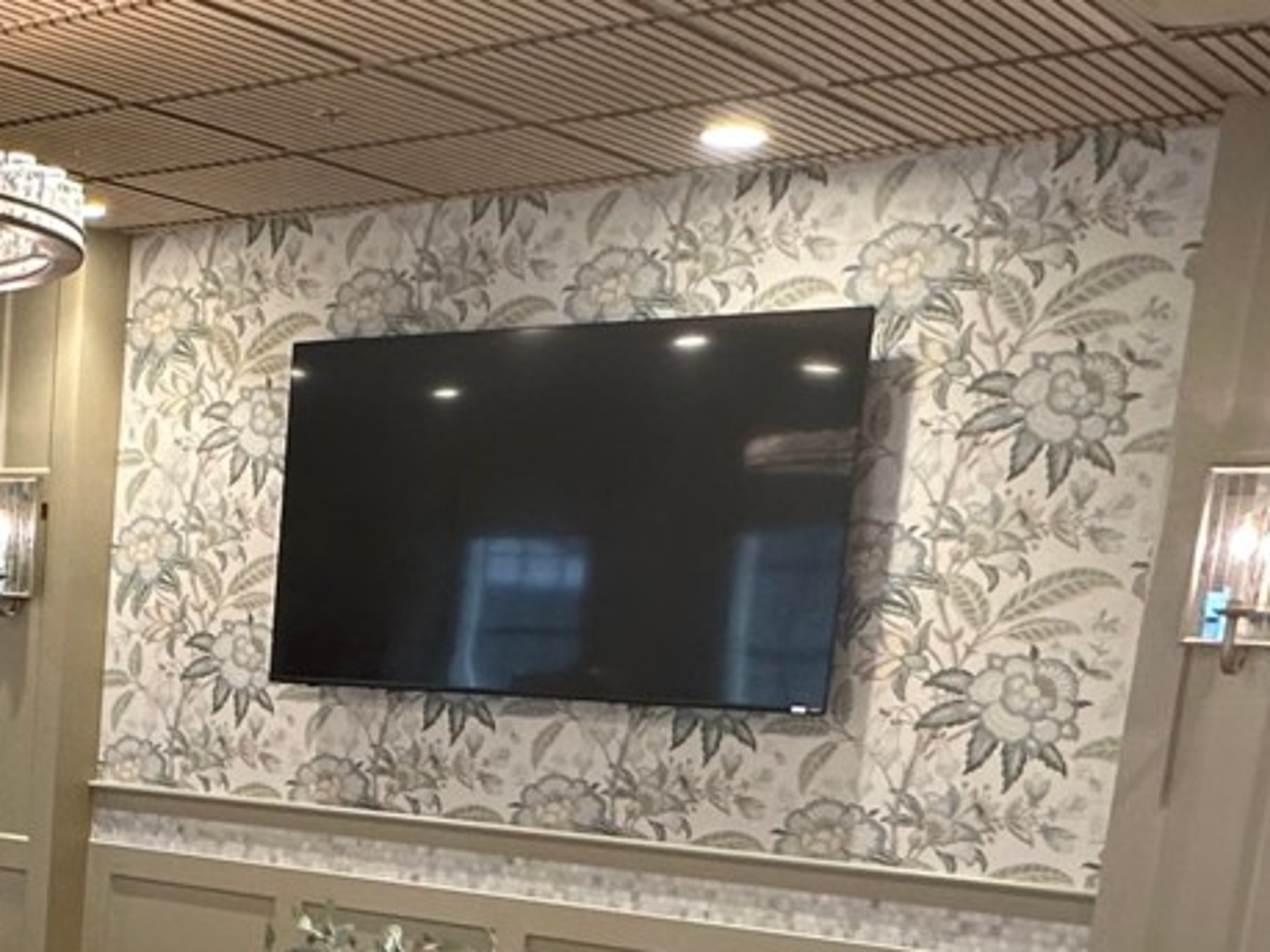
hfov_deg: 29.0
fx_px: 2237
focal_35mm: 61
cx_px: -86
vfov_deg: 22.4
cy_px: 1101
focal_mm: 2.22
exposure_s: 1/60
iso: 160
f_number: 2.2
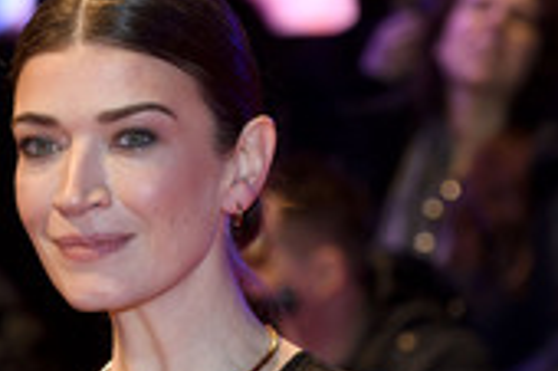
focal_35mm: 297
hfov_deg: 6.9
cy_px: 410
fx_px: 4599
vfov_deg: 4.6
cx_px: -80
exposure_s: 1/125
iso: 800
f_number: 5.6
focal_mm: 112
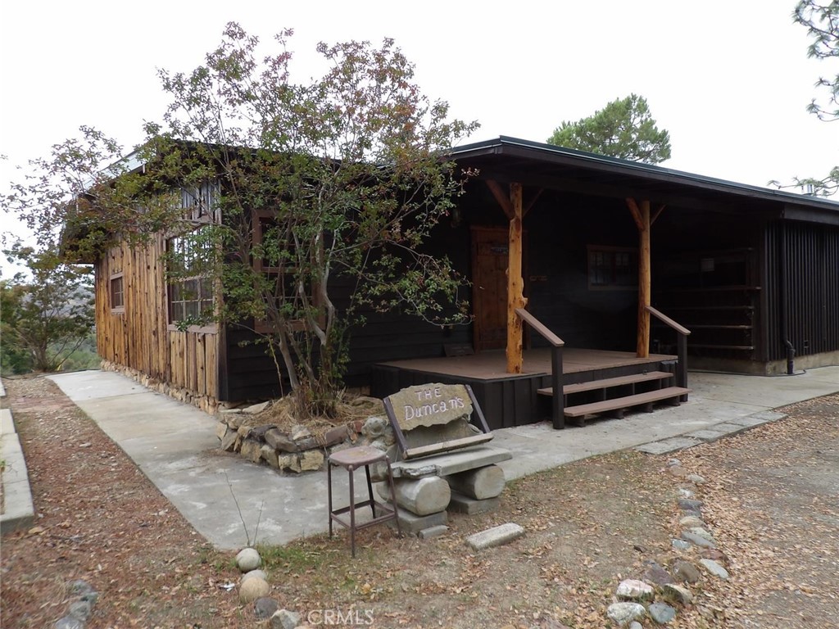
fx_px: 582
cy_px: 314
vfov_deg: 56.8
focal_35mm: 24
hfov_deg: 71.6
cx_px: 420
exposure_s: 1/160
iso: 100
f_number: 3.2
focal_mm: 4.3
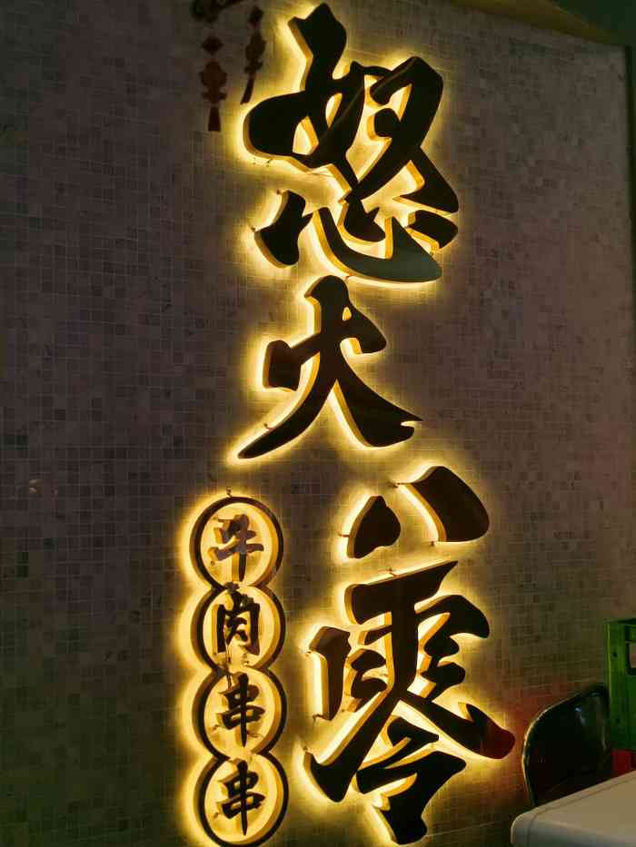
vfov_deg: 41.2
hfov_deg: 31.5
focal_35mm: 46
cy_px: 424
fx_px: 1127
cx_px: 318
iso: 50
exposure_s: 1/227
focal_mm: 5.58
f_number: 4
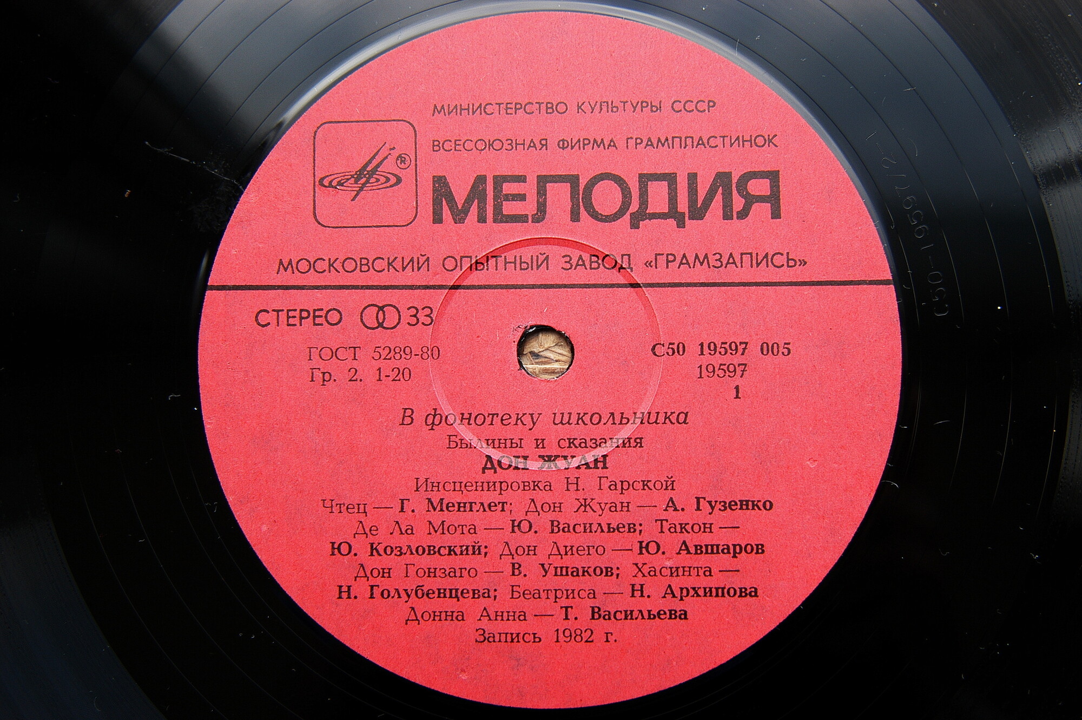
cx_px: 541
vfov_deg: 25.7
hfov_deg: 37.9
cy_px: 360
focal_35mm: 52
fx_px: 1577
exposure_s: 1/90
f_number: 5
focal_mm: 35
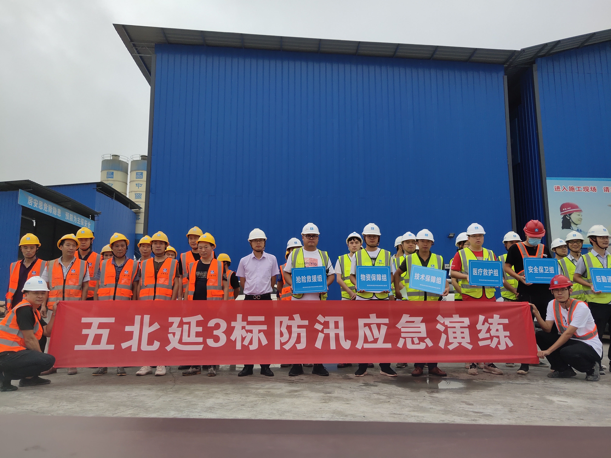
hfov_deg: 61.7
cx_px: 306
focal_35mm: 29
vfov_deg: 48.2
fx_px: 512
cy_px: 229
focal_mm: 4.27
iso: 50
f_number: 1.8
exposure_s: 1/834
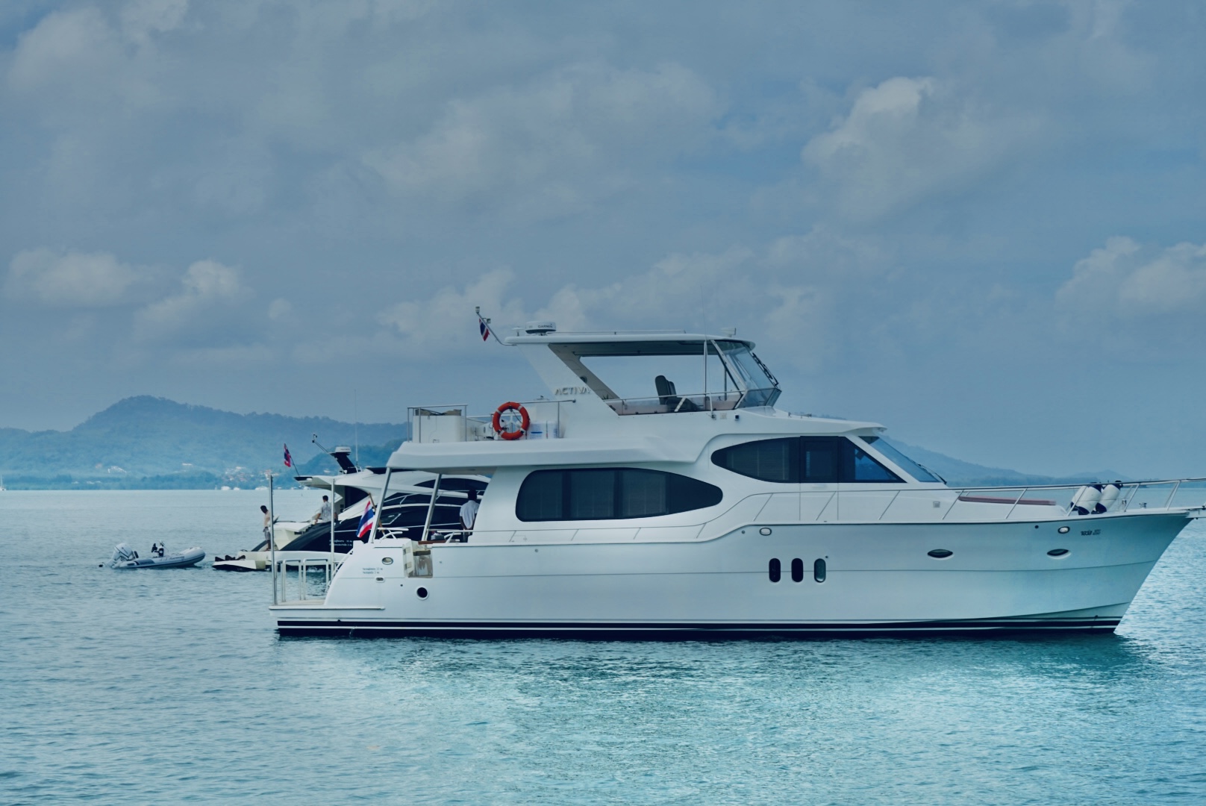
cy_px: 403
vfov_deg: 19.5
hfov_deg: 28.8
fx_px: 2347
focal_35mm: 70
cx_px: 603
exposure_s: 1/320
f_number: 11
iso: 100
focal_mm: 70
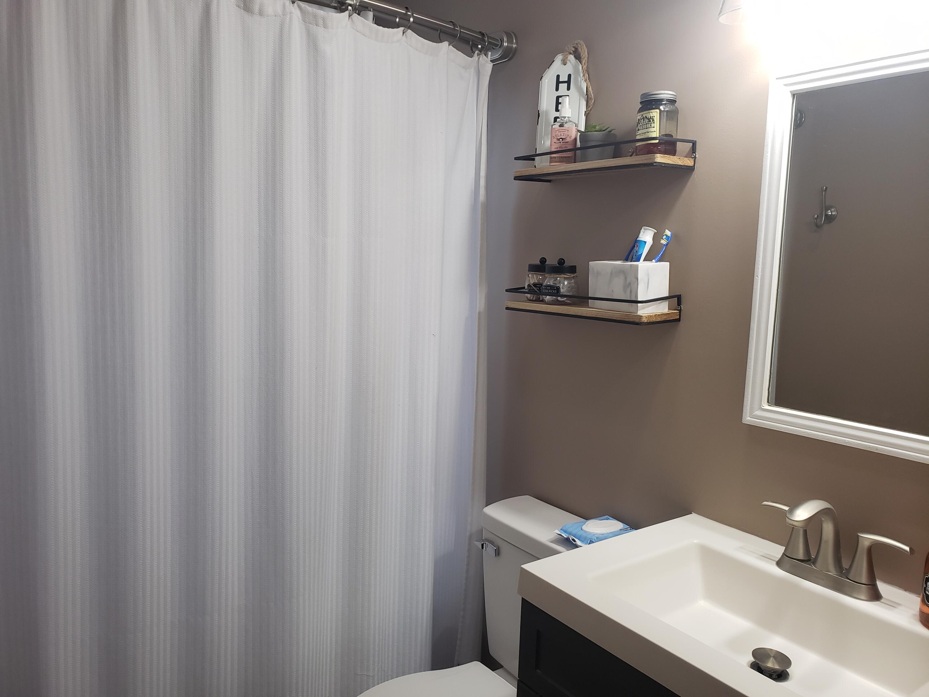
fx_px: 698
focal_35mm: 26
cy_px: 348
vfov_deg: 53.1
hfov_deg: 67.3
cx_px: 464
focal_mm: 4.3
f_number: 2.4
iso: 250
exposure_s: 1/120
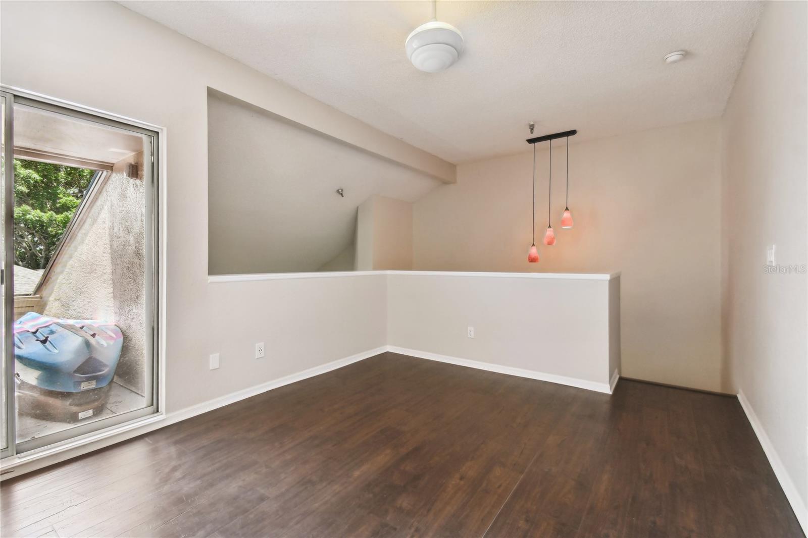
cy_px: 269
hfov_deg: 100.4
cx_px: 404
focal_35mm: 15
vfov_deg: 77.3
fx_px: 337
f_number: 7.1
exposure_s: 1/80
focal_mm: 10
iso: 100
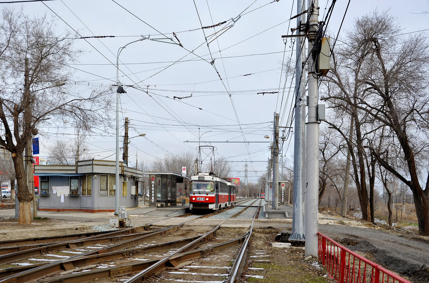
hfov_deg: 49.7
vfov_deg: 34.0
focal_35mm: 39
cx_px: 214
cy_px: 142
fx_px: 464
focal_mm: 26
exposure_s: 1/320
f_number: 6.3
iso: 200
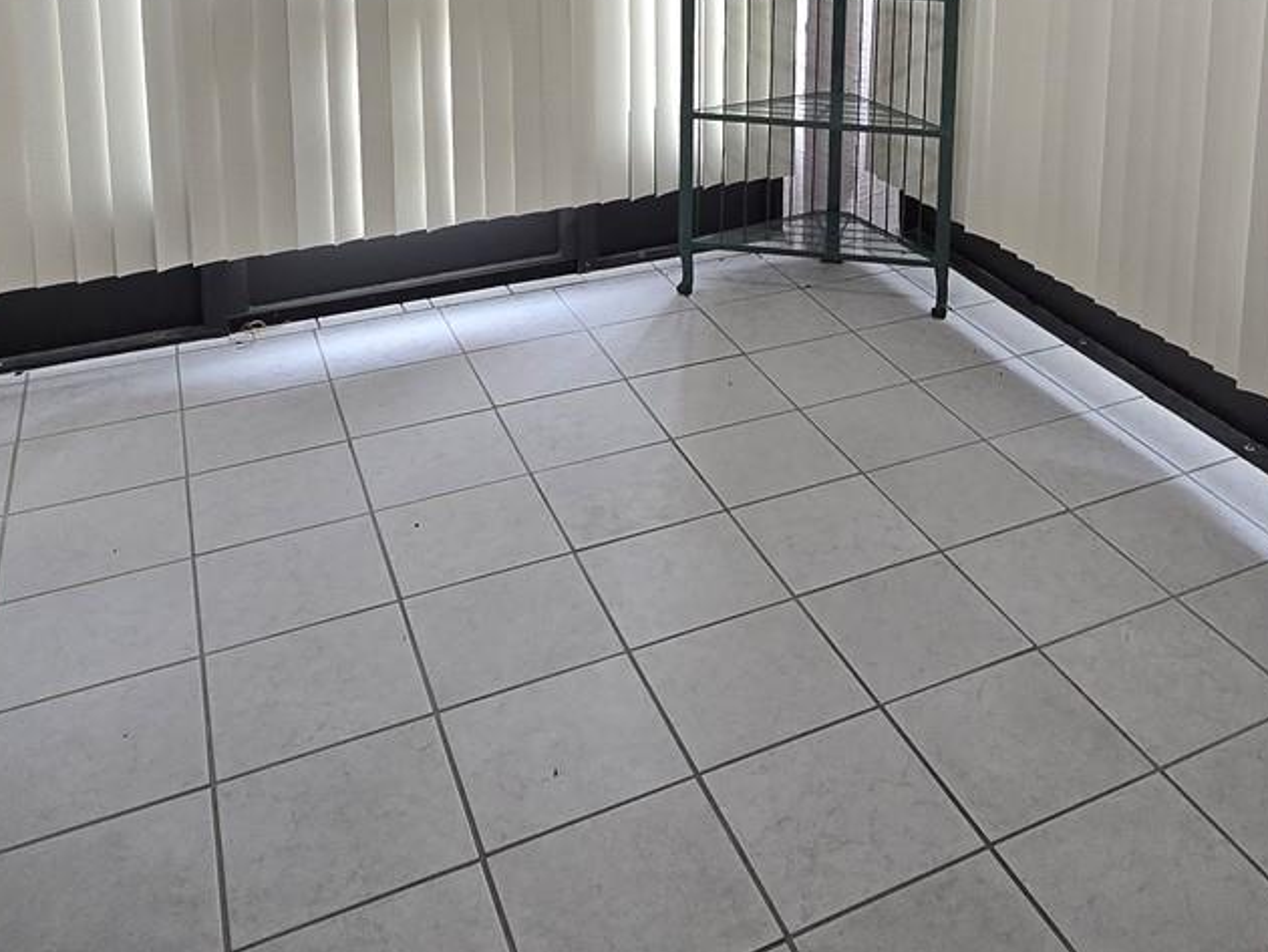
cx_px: 910
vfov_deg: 37.3
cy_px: -46
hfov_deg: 53.5
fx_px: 1209
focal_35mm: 33
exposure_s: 1/60
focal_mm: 2.2
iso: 200
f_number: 2.2
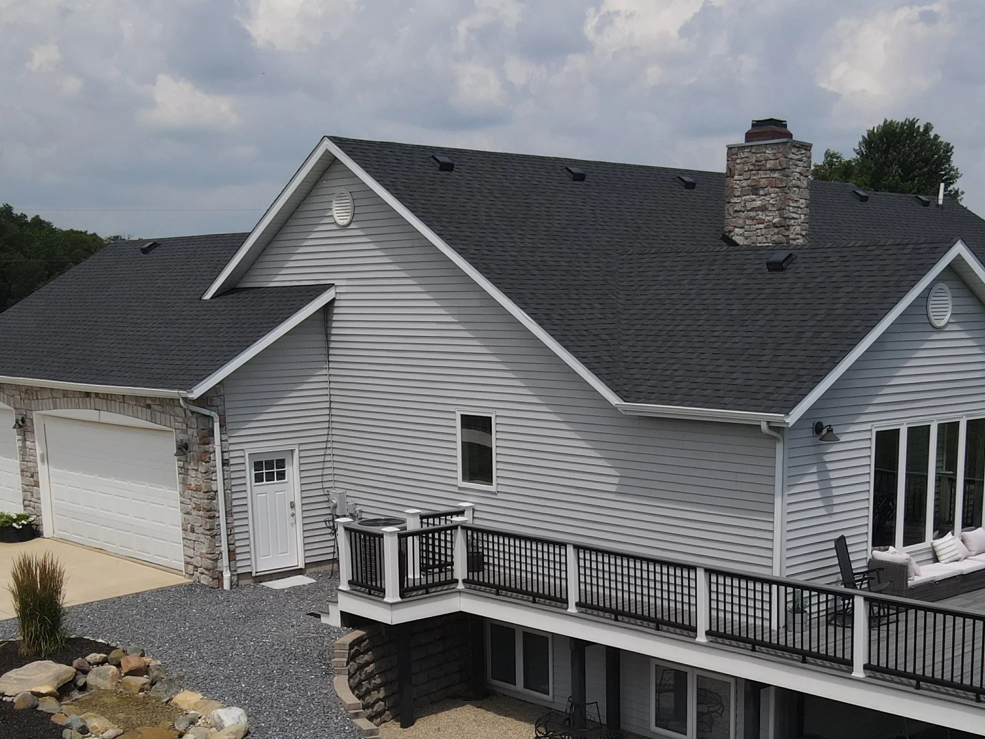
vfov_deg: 30.7
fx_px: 1309
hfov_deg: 41.0
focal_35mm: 46
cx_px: 611
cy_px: 601
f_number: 2.8
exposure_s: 1/1500
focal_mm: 4.5
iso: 110
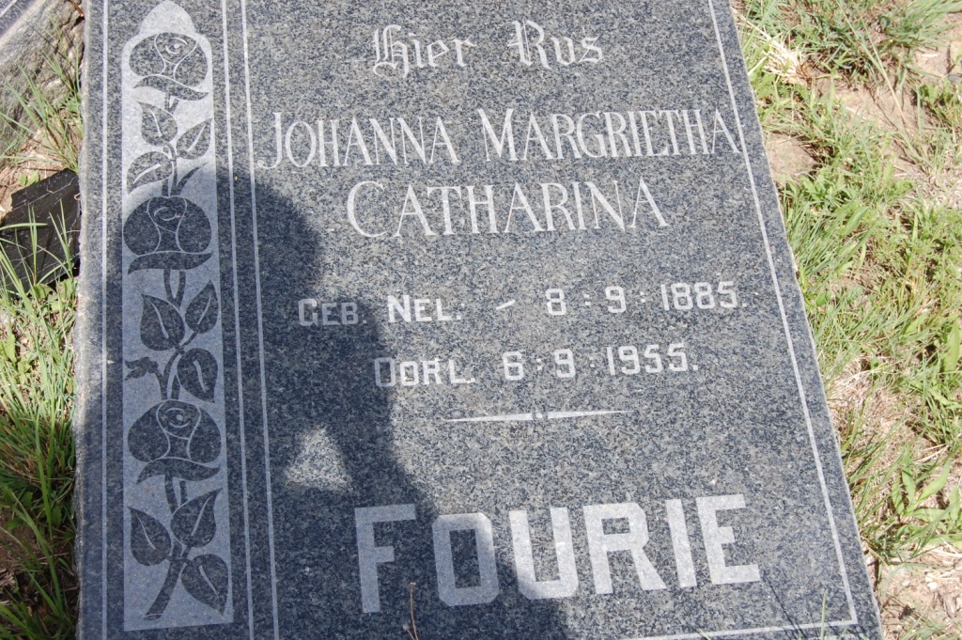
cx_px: 481
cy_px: 320
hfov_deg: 35.1
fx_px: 1522
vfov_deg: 23.7
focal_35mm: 57
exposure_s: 1/250
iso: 200
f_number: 8
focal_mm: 38
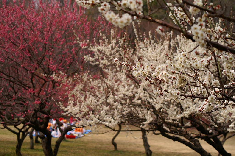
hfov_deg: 27.0
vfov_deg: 18.1
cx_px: 118
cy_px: 78
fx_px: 489
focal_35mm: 75
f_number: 5.6
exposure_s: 1/640
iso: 100
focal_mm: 50
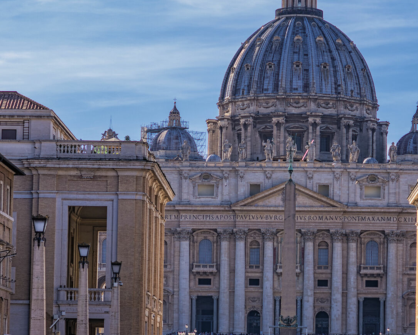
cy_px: 192
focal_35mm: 177
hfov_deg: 10.9
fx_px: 2190
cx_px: 306
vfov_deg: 8.7
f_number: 3.5
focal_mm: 85
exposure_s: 1/1000
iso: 100
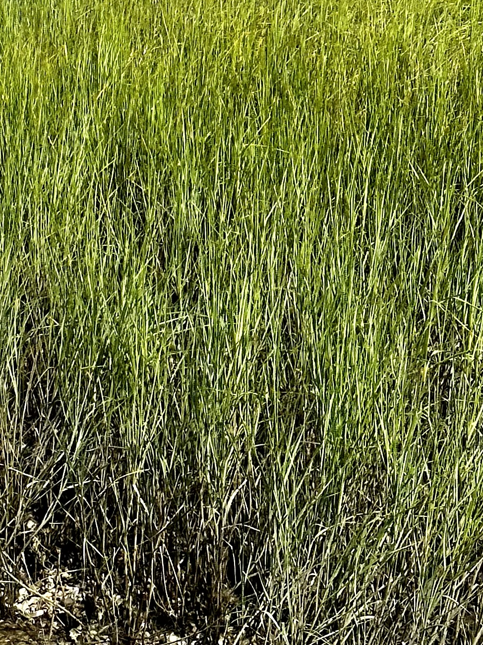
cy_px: -123
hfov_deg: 9.9
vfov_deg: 12.9
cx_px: 49
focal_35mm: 149
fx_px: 2772
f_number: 1.78
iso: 64
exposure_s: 1/4785
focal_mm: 6.86
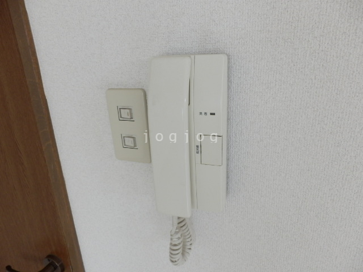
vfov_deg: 56.8
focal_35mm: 24
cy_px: 136
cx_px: 182
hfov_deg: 71.6
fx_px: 252
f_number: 3
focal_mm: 4.2
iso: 160
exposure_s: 1/30
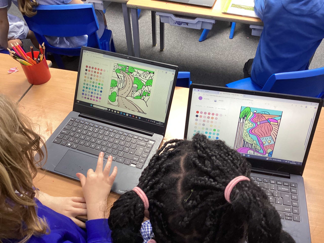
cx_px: 162
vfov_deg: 45.4
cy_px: 122
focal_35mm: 31
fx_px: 290
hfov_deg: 58.4
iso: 100
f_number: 2.4
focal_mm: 3.3
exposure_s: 1/50
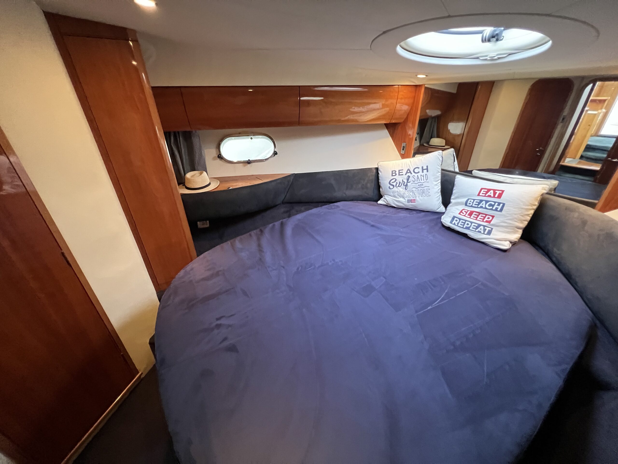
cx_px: 309
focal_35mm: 13
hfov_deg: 106.2
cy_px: 232
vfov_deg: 89.9
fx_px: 232
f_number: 1.8
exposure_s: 1/60
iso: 800
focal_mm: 1.57
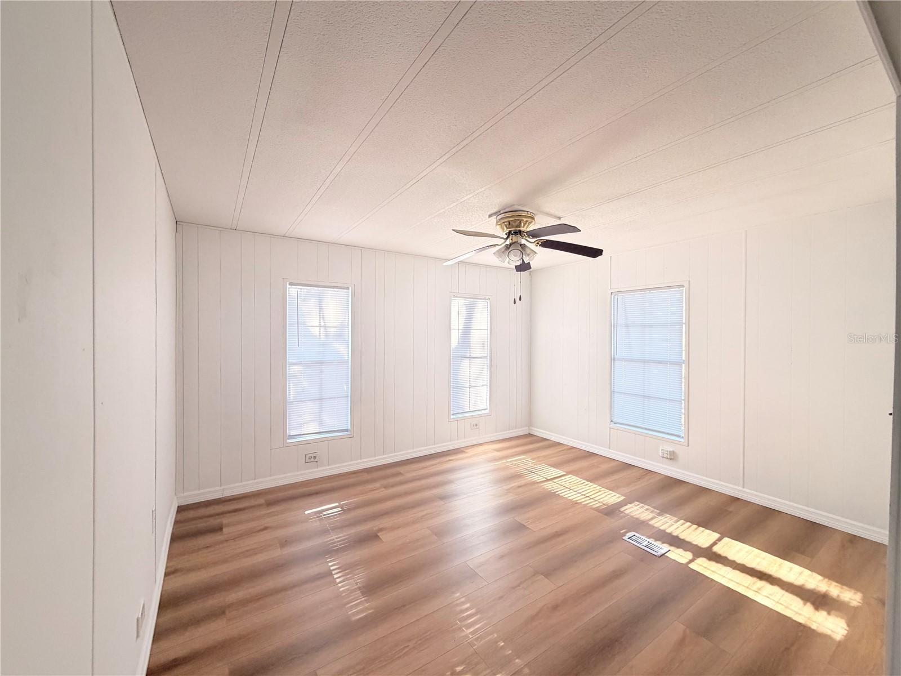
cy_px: 338
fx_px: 364
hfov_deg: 102.1
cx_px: 450
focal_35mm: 14
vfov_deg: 85.7
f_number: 2.2
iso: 320
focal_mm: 2.22
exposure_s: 1/102
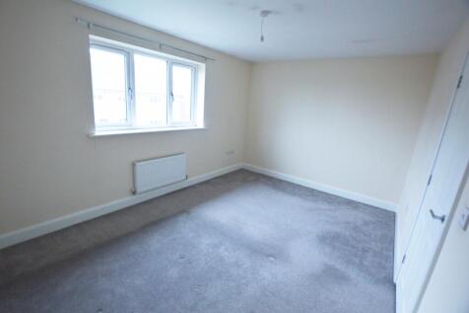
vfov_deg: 77.3
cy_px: 156
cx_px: 234
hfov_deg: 100.4
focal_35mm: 15
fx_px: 195
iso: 800
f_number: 3.5
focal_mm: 10
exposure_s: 1/60
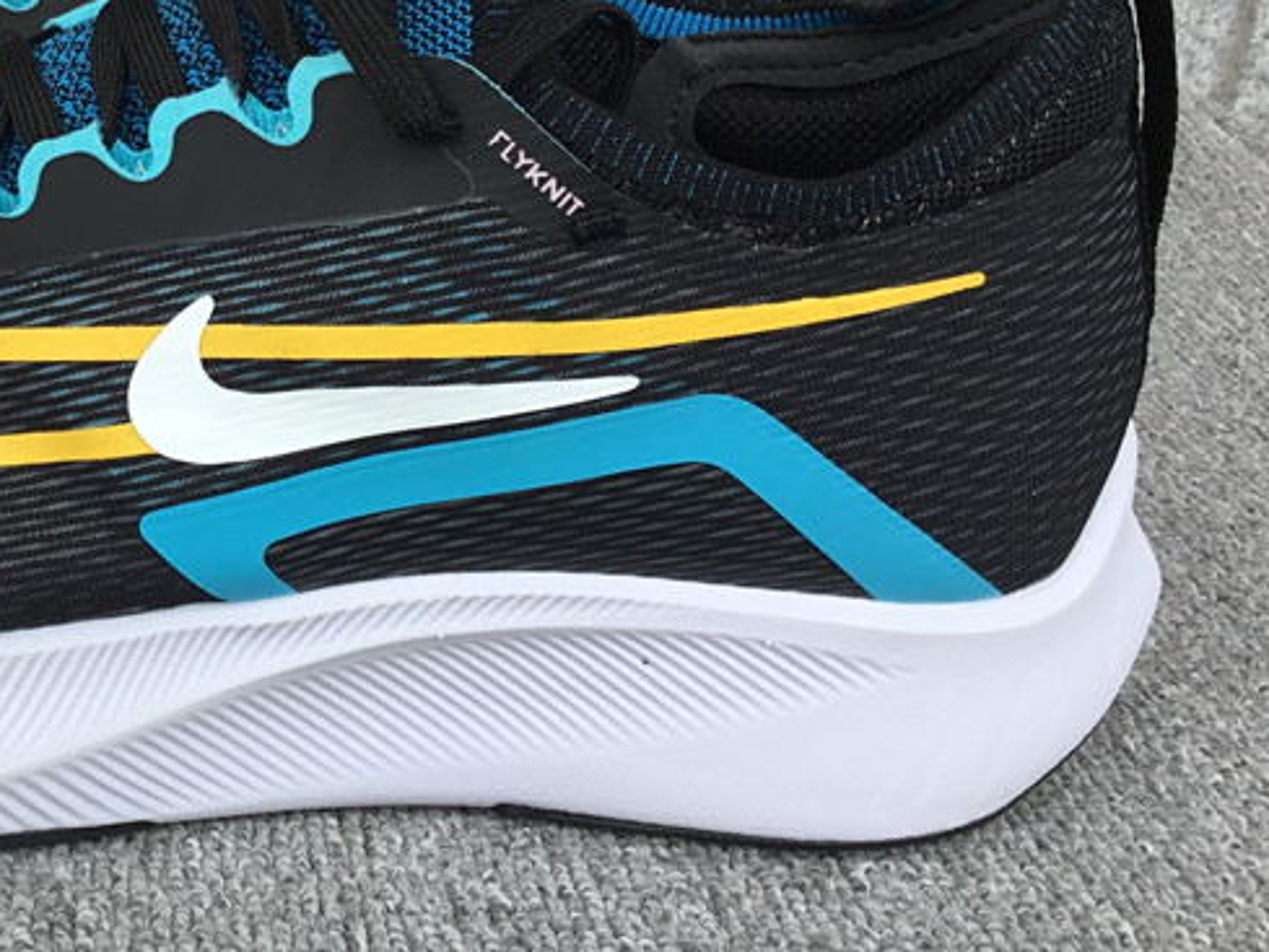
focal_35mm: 57
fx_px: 2090
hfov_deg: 32.7
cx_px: 226
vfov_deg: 25.5
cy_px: 292
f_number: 2.4
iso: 25
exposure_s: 1/186
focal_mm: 3.3
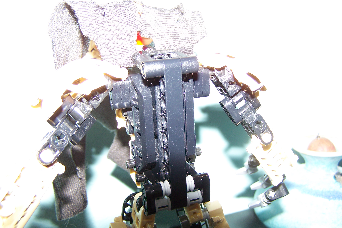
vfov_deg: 33.4
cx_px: 172
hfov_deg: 48.5
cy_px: 113
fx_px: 380
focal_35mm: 40
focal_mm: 6.3
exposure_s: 1/60
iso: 80
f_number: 2.8
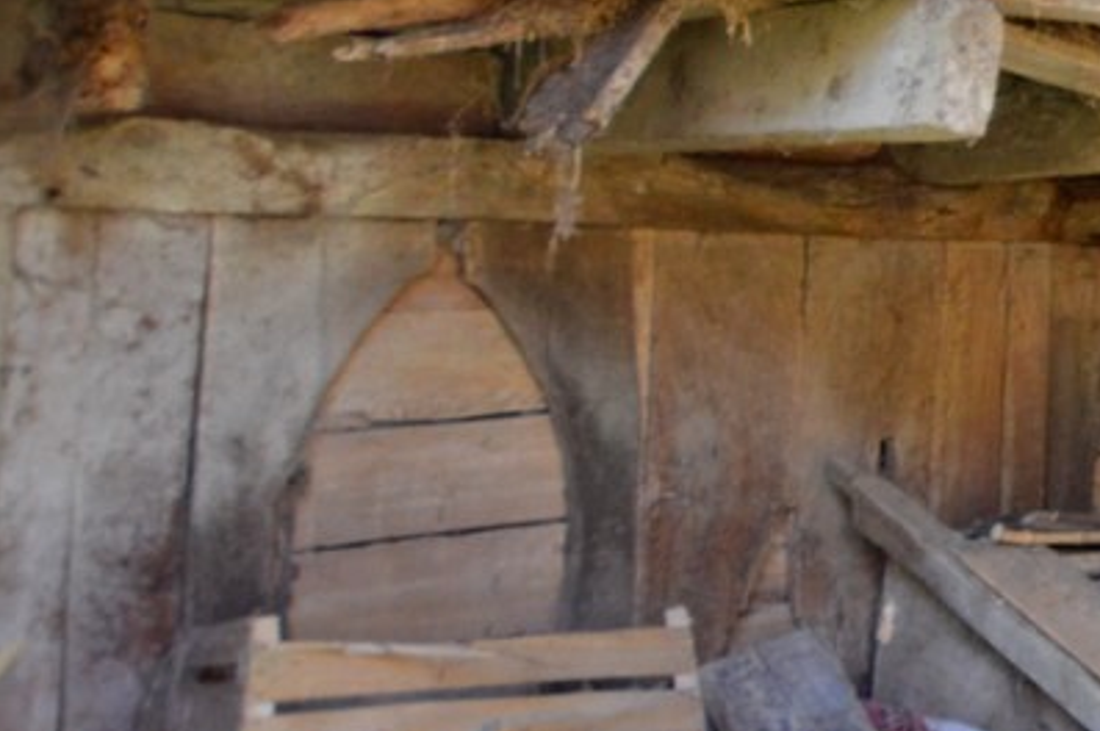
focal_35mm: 68
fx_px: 2076
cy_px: 37
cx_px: 2266
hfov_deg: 18.2
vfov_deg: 19.5
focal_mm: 10
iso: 400
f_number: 3.5
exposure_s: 1/60
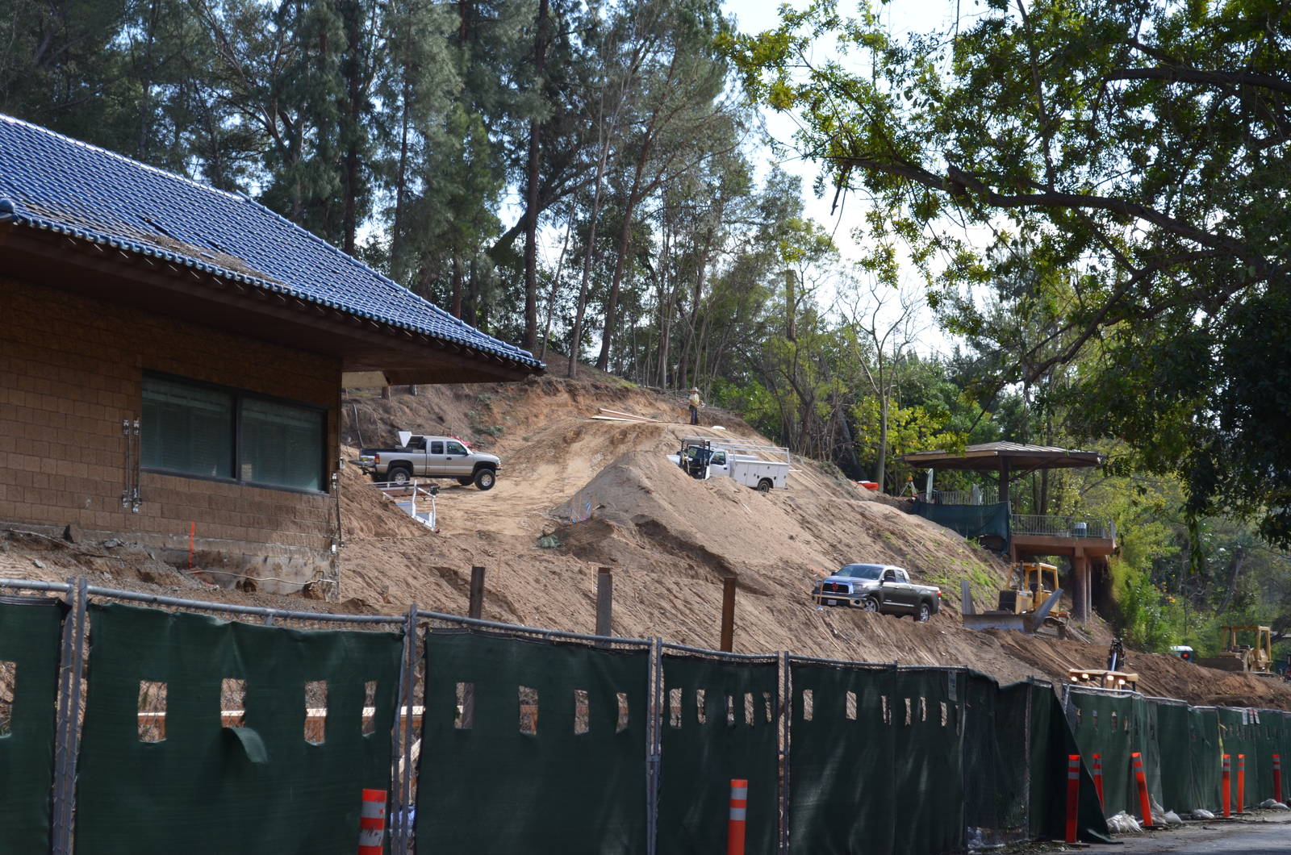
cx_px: 646
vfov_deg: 16.5
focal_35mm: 82
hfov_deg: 24.7
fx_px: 2953
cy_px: 428
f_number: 8
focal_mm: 55
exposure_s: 1/250
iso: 200
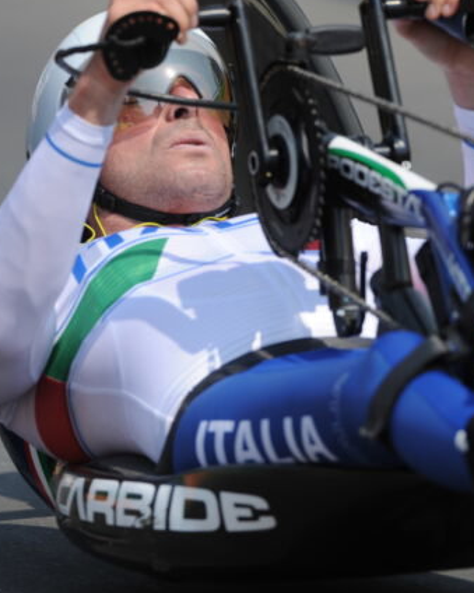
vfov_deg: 2.4
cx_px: 130
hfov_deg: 1.9
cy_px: 287
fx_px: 14121
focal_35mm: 805
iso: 200
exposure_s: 1/1000
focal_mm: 500
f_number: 8
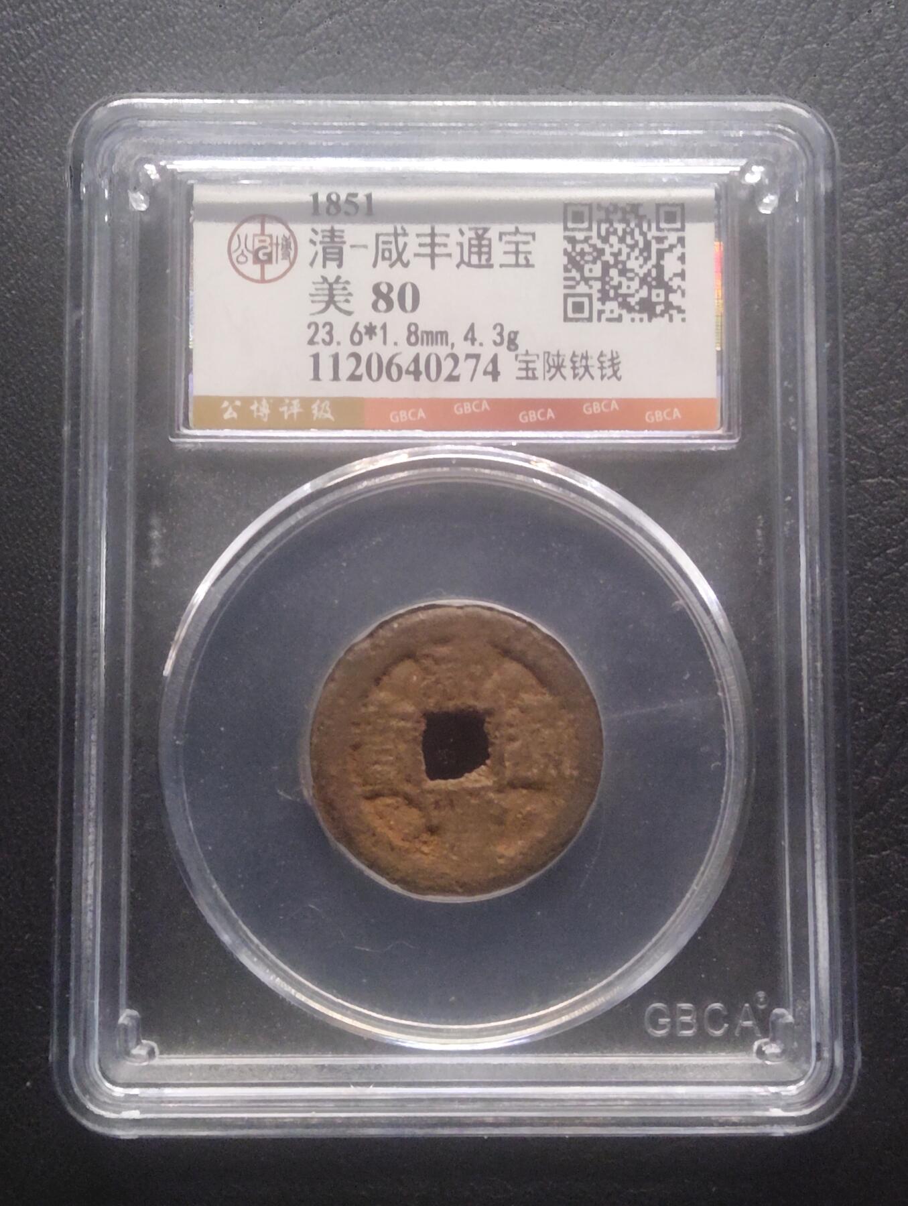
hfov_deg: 29.2
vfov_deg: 38.1
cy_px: 603
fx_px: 1745
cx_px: 454
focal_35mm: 50
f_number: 2.2
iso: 640
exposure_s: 1/50
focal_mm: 3.42
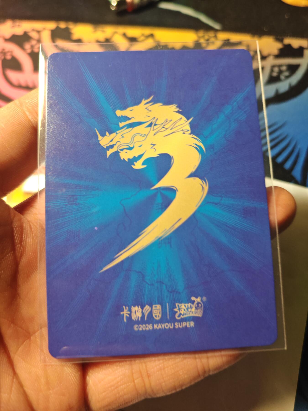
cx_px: 154
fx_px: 308
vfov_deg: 67.3
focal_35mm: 26
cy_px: 206
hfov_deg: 53.1
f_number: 1.6
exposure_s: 1/50
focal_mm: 5.4
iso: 250
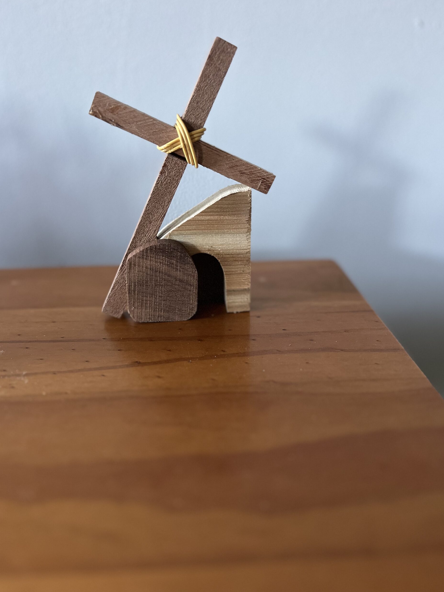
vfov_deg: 65.3
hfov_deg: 51.4
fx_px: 462
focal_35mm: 27
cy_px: 286
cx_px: 222
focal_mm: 5.1
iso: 400
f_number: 1.6
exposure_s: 1/60
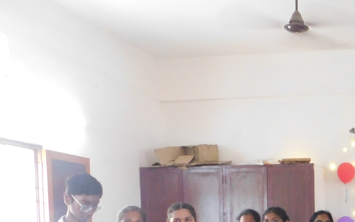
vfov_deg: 18.5
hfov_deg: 27.3
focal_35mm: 66
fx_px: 639
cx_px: 430
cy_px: 275
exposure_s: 1/30
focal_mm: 4.1
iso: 400
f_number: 3
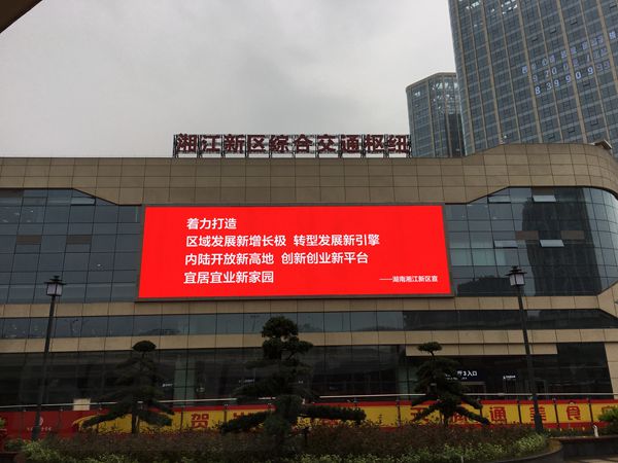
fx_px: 518
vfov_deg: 48.2
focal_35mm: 29
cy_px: 232
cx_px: 309
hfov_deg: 61.7
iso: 25
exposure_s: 1/534
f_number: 2.2
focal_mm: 4.15
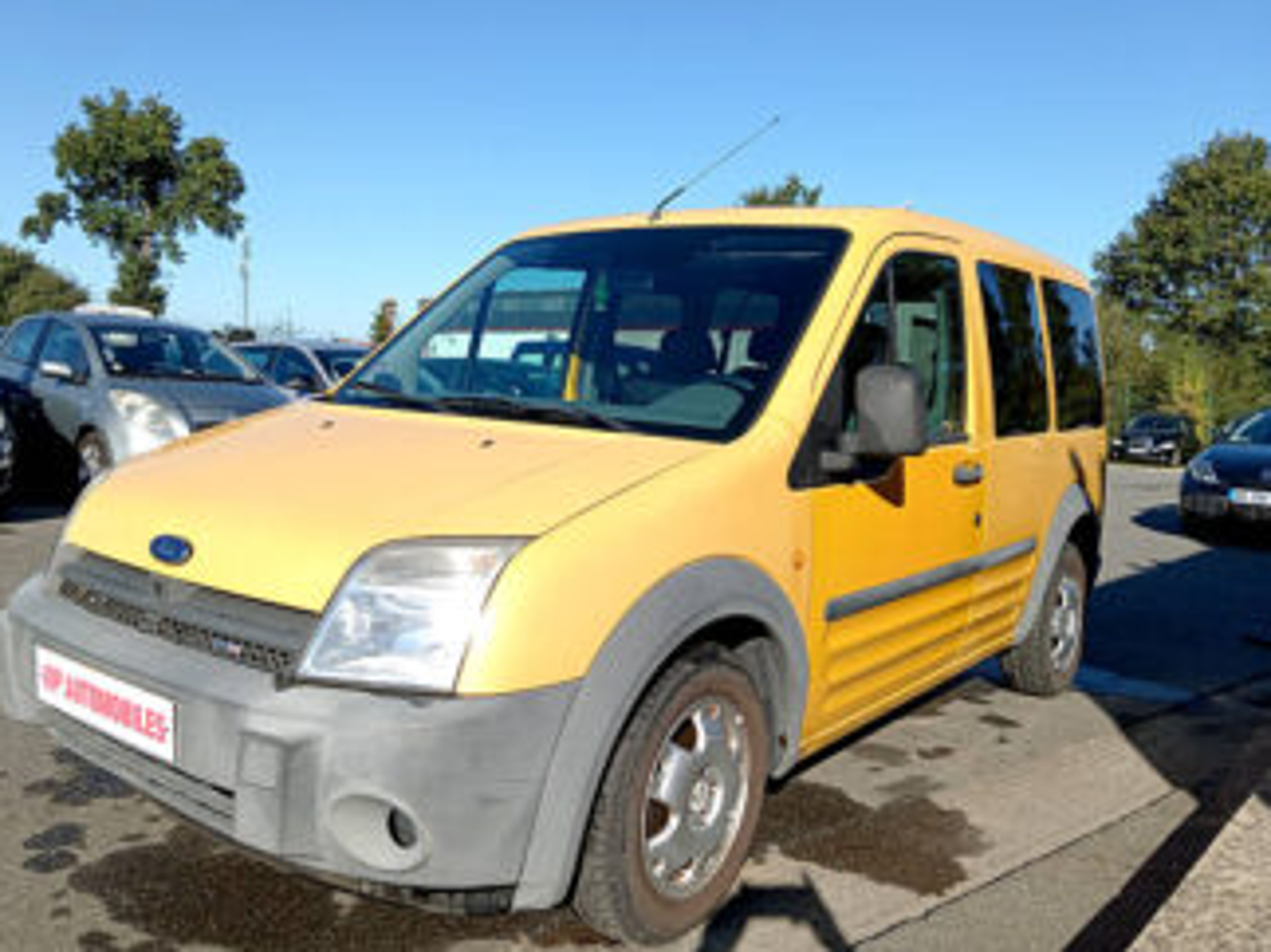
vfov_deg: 48.2
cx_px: 604
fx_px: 1064
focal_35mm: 29
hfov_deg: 61.6
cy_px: 439
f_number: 1.8
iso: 104
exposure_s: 1/664
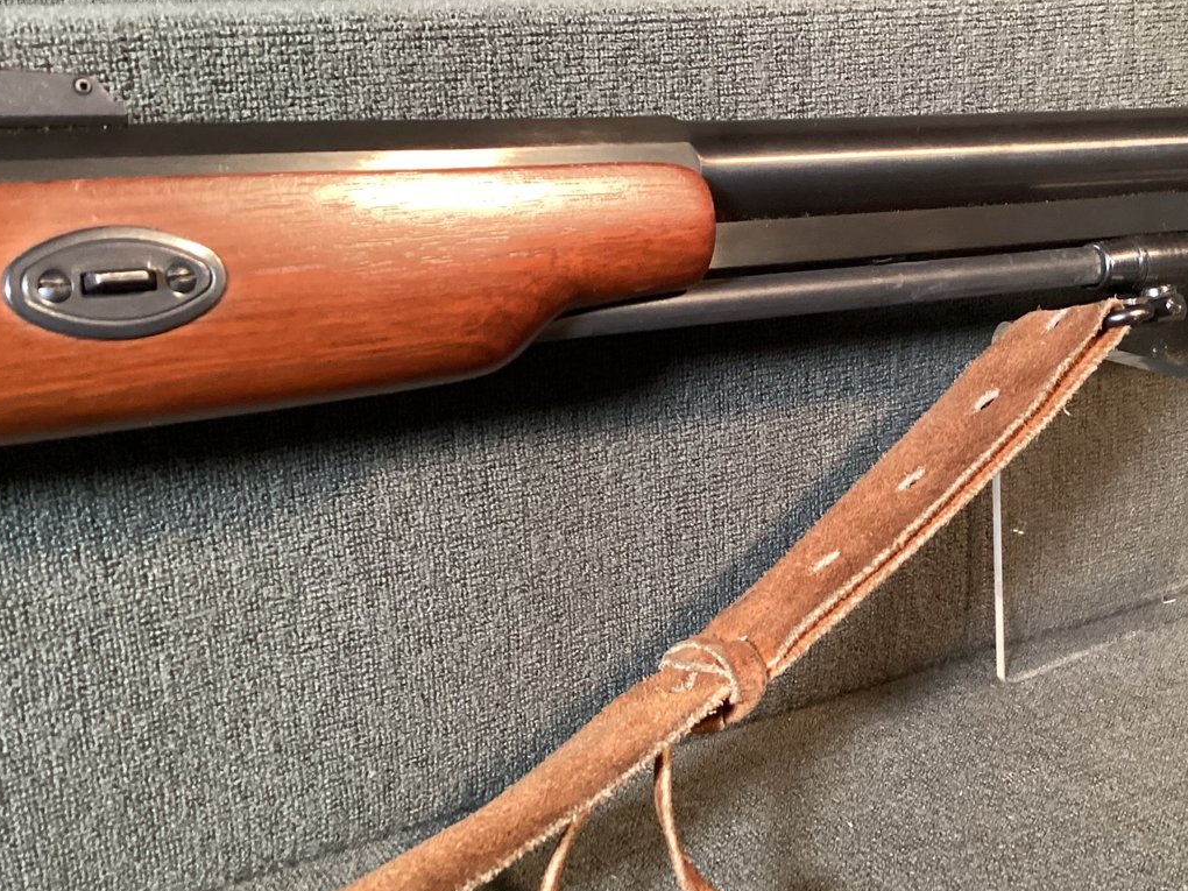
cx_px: 773
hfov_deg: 40.8
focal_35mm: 46
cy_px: 442
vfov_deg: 31.5
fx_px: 1579
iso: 400
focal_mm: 3.3
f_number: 2.4
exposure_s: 1/40
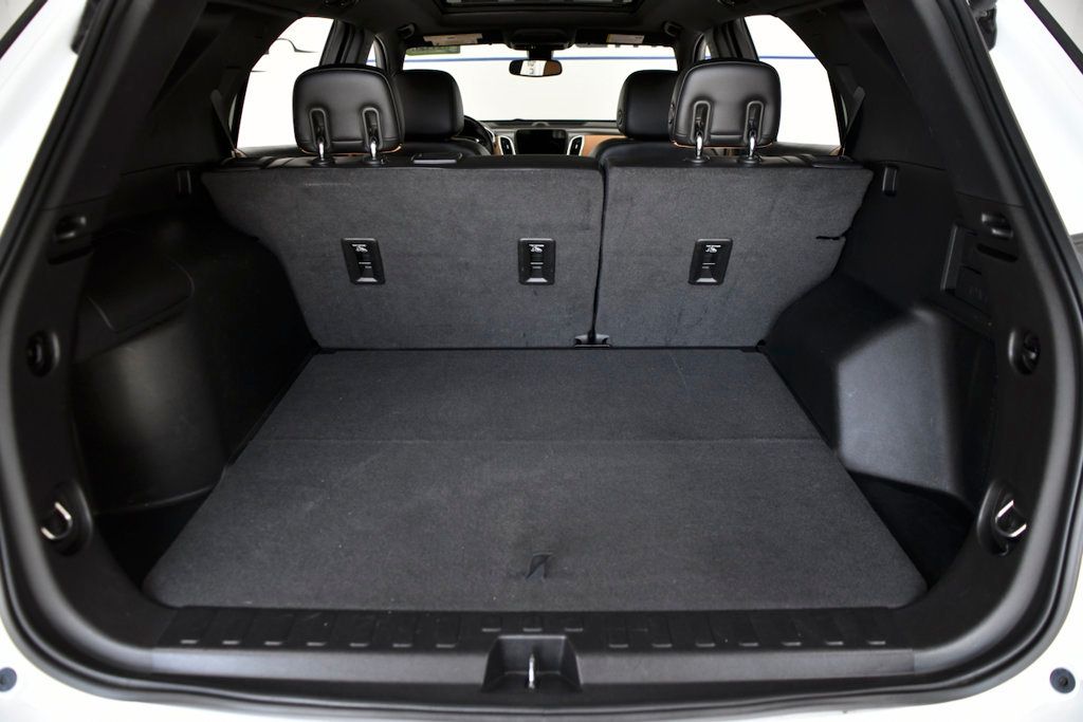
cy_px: 361
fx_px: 722
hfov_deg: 73.7
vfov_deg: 53.1
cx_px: 542
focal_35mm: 24
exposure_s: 1/250
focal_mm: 24
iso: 800
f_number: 4.5
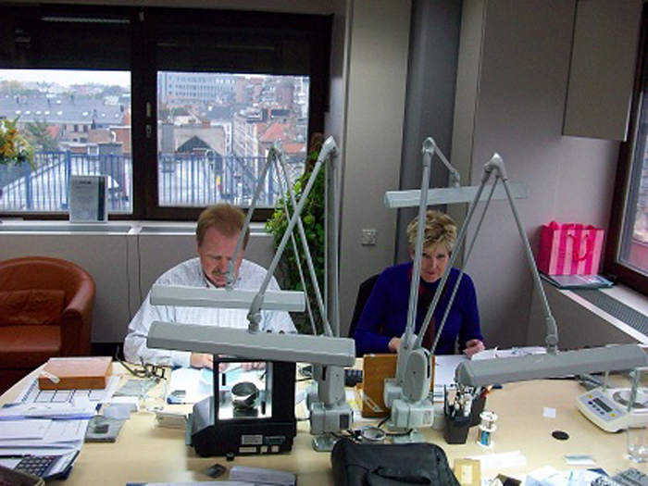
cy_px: 243
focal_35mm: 34
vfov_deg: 41.8
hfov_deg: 54.0
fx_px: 636
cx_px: 324
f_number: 2.8
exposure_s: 1/128
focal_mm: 5.7
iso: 228
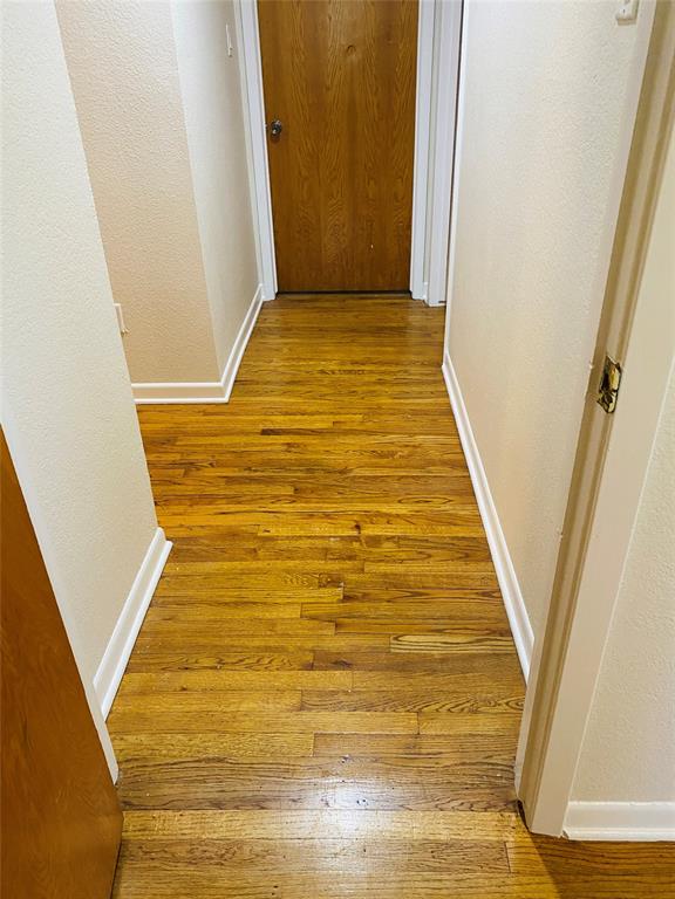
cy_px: 450
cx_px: 338
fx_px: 676
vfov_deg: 67.3
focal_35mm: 26
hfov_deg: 53.1
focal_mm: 4.25
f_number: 1.8
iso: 400
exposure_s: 1/40
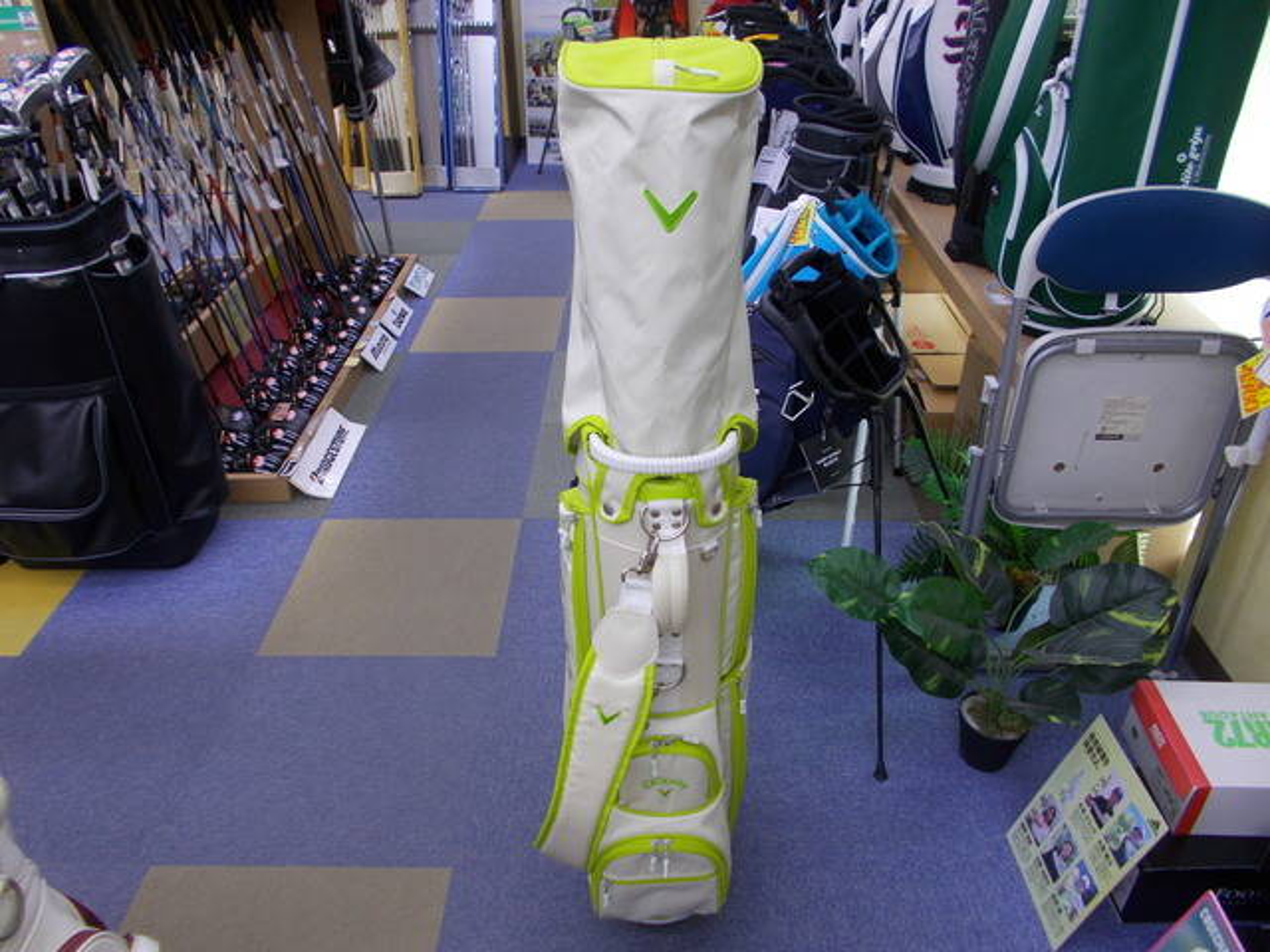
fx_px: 954
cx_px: 635
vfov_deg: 53.1
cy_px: 476
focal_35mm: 26
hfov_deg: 67.3
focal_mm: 4.6
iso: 100
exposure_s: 1/25
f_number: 3.2
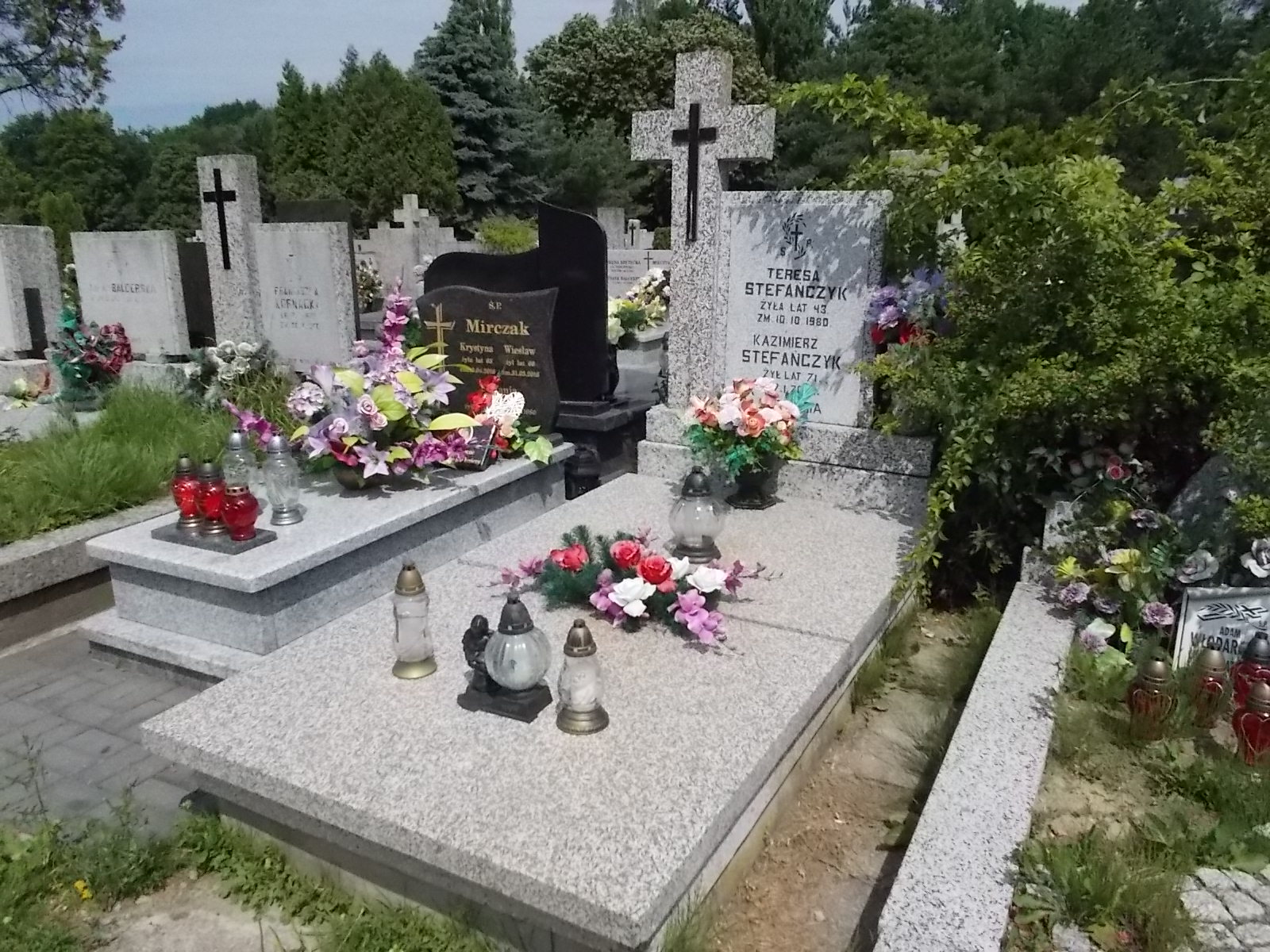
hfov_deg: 67.3
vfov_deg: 53.1
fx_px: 954
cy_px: 476
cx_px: 635
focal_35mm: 26
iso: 400
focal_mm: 4.6
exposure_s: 1/1600
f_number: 8
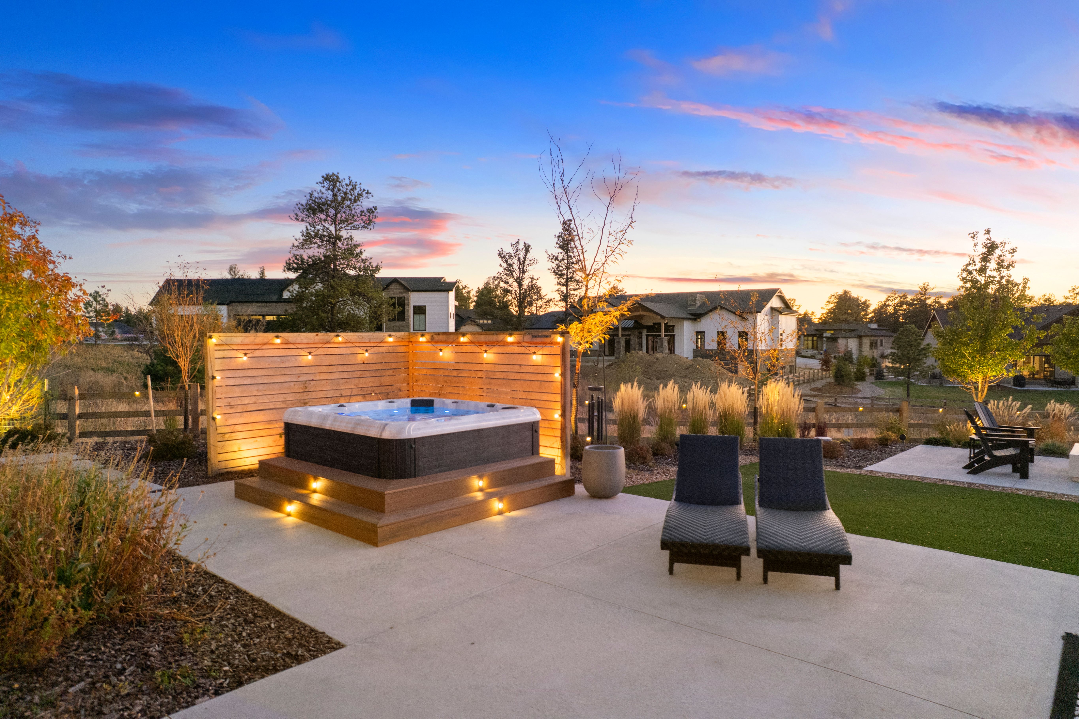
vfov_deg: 57.2
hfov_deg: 78.6
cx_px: 540
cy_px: 360
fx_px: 659
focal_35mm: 22
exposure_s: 1/13
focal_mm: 8.38
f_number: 2.8
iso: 510
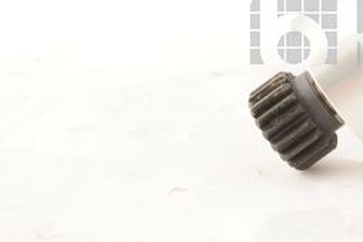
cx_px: 393
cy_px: 31
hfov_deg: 16.8
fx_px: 1189
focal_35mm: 118
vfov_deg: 11.5
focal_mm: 50
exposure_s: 1/125
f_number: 10
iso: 1600
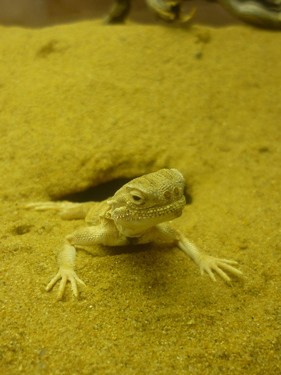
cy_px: 188
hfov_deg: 29.7
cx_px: 140
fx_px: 530
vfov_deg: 38.9
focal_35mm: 49
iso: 100
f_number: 2.9
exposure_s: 1/50
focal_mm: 6.3
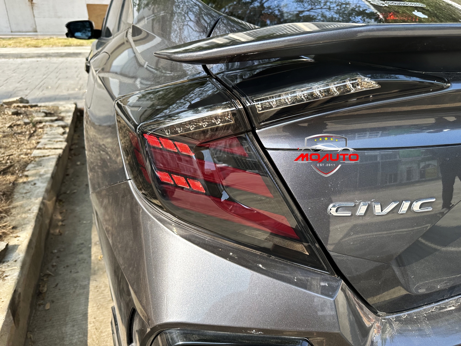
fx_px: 320
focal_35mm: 24
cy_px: 173
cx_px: 230
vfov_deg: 56.8
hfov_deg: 71.6
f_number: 1.78
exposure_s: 1/822
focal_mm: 6.86
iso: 80
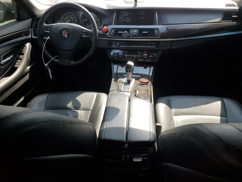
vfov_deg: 53.1
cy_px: 91
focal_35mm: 26
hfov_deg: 67.3
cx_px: 121
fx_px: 182
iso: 50
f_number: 1.5
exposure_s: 1/455
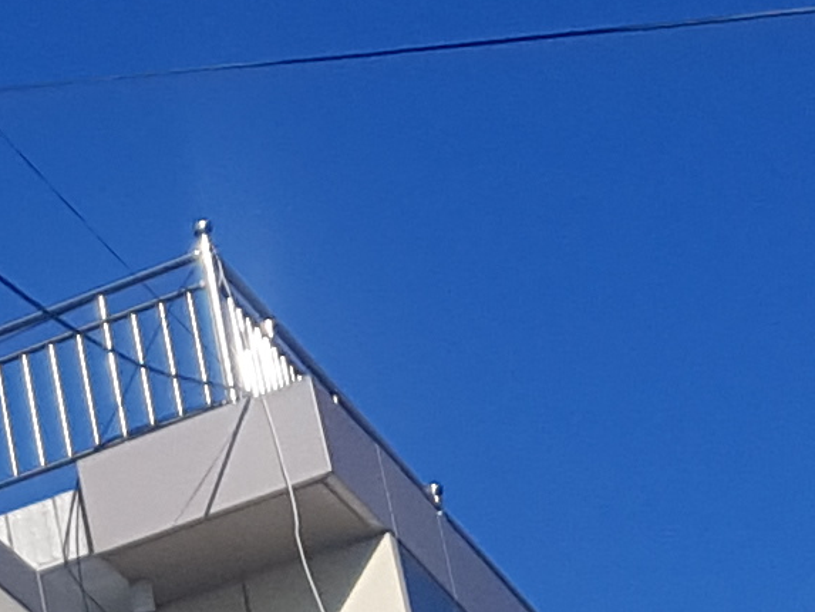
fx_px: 4309
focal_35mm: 183
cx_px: -1370
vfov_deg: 7.8
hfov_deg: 9.3
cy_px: 1129
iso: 50
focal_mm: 4.2
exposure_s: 1/3960
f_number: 1.7
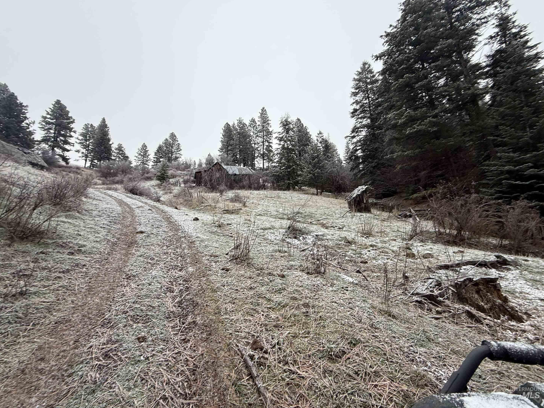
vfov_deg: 81.6
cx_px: 263
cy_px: 190
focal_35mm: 15
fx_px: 236
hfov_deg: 98.1
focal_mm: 2.22
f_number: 2.2
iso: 50
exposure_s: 1/153
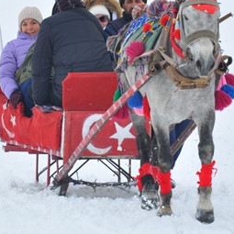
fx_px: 2609
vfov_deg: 5.1
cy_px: 84
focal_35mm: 341
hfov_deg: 5.1
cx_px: 86
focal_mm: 105
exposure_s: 1/500
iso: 200
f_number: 11
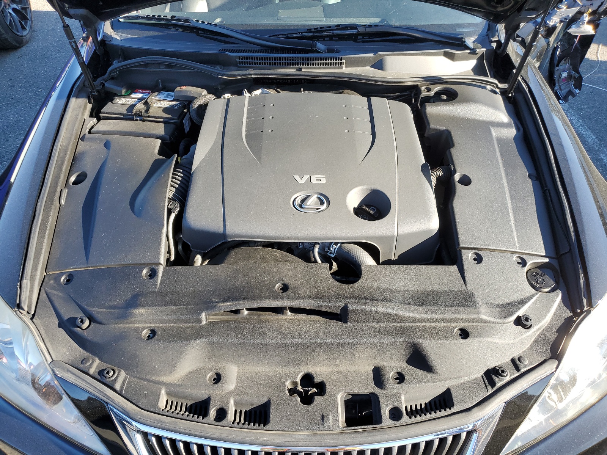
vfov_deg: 53.1
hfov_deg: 67.3
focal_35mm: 26
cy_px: 228
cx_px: 304
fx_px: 456
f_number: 1.5
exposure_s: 1/417
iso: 50
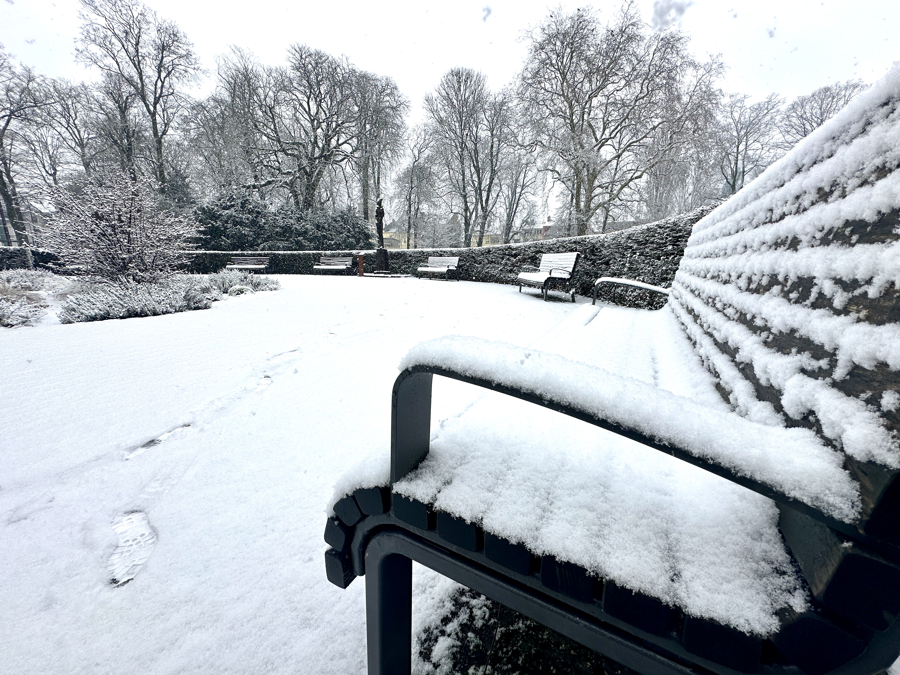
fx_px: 364
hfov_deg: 102.1
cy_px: 338
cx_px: 450
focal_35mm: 14
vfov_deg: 85.7
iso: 40
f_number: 2.2
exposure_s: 1/807
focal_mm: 2.22
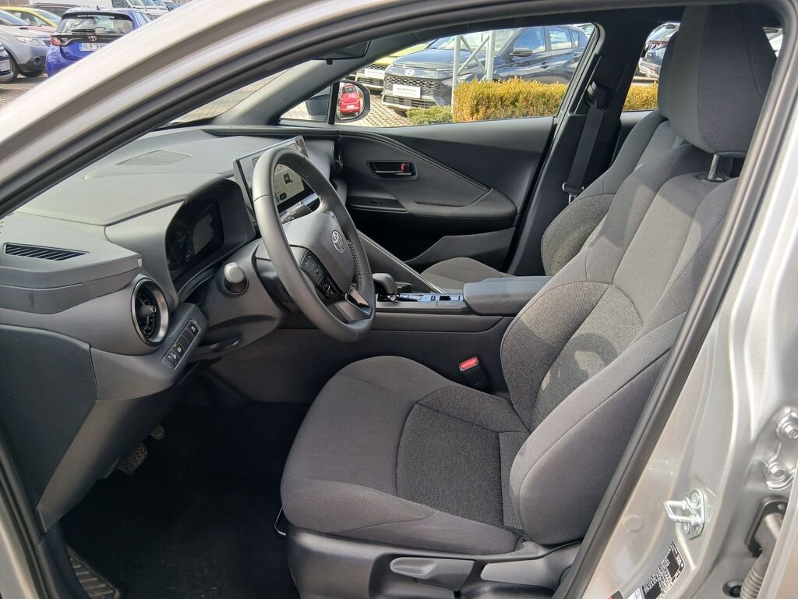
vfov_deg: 53.1
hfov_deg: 67.3
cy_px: 300
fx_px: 599
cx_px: 399
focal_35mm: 26
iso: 32
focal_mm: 3.98
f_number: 1.8
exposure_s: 1/50
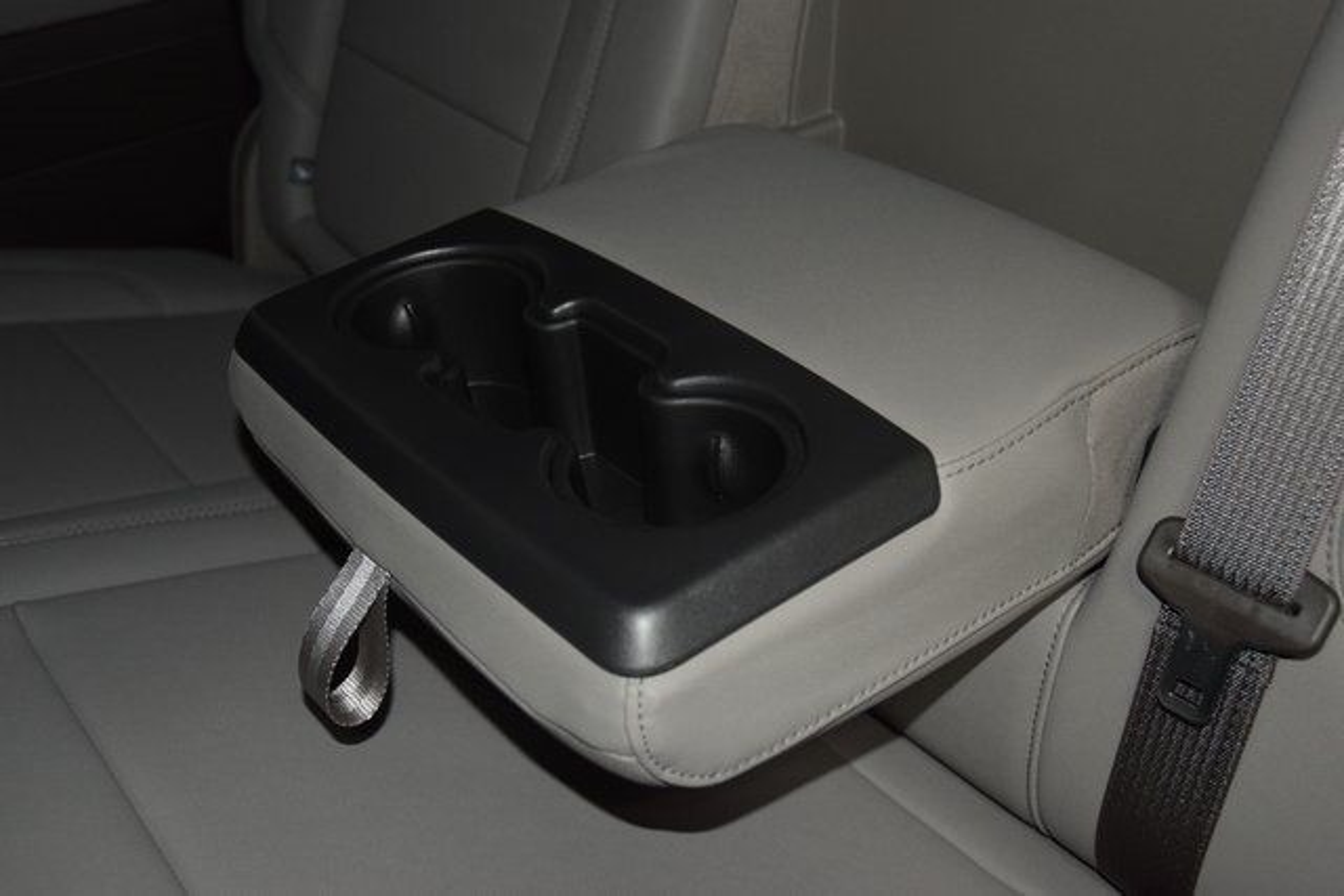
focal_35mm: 40
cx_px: 672
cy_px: 448
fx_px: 1512
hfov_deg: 47.9
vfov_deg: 33.0
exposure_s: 1/125
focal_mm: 27
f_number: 3.8
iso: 1250
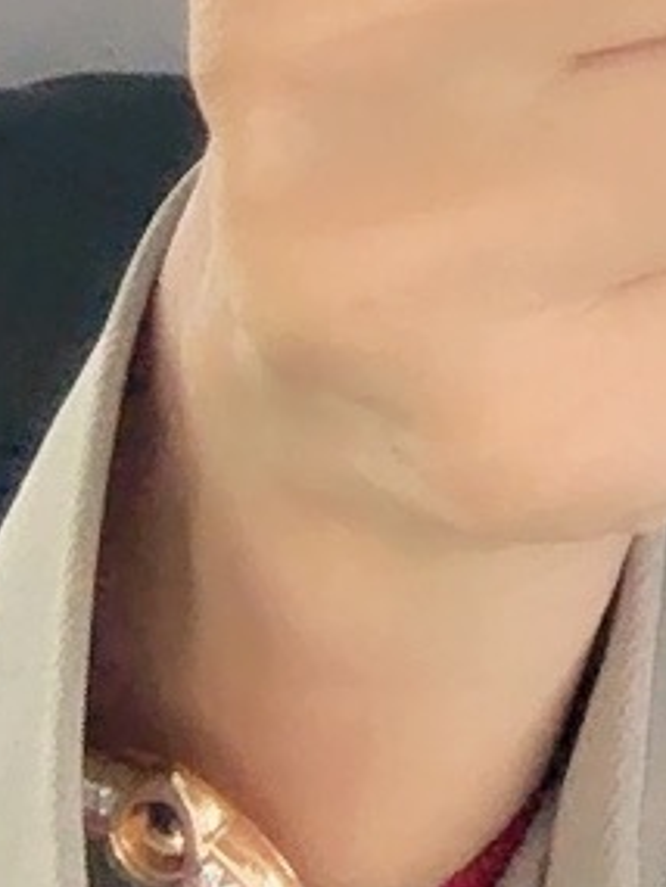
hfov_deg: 7.1
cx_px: 2010
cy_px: -1450
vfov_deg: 9.2
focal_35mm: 185
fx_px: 4742
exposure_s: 1/232
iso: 80
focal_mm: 2.69
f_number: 1.9
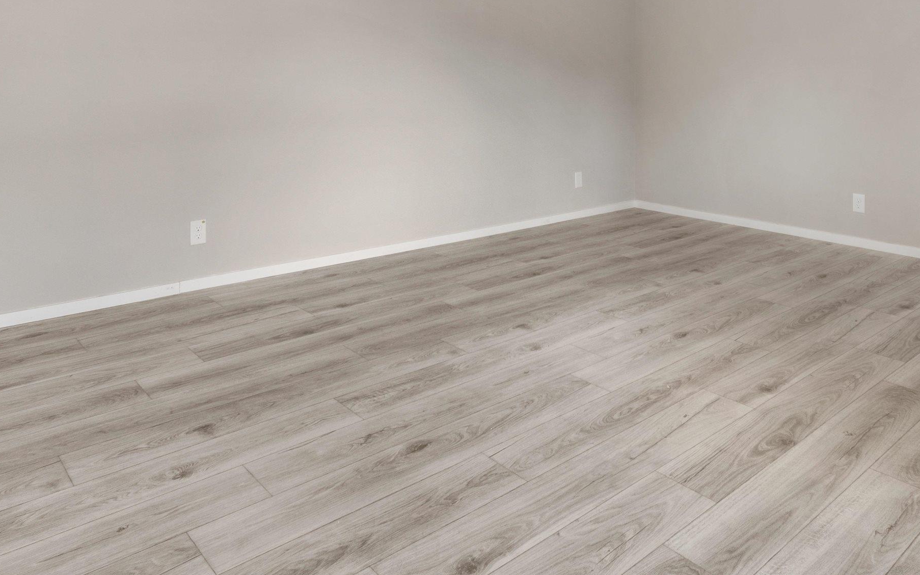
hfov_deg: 70.1
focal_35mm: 26
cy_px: 59
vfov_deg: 43.5
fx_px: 652
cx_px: 525
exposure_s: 1/20
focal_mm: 10
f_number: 4.5
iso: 100
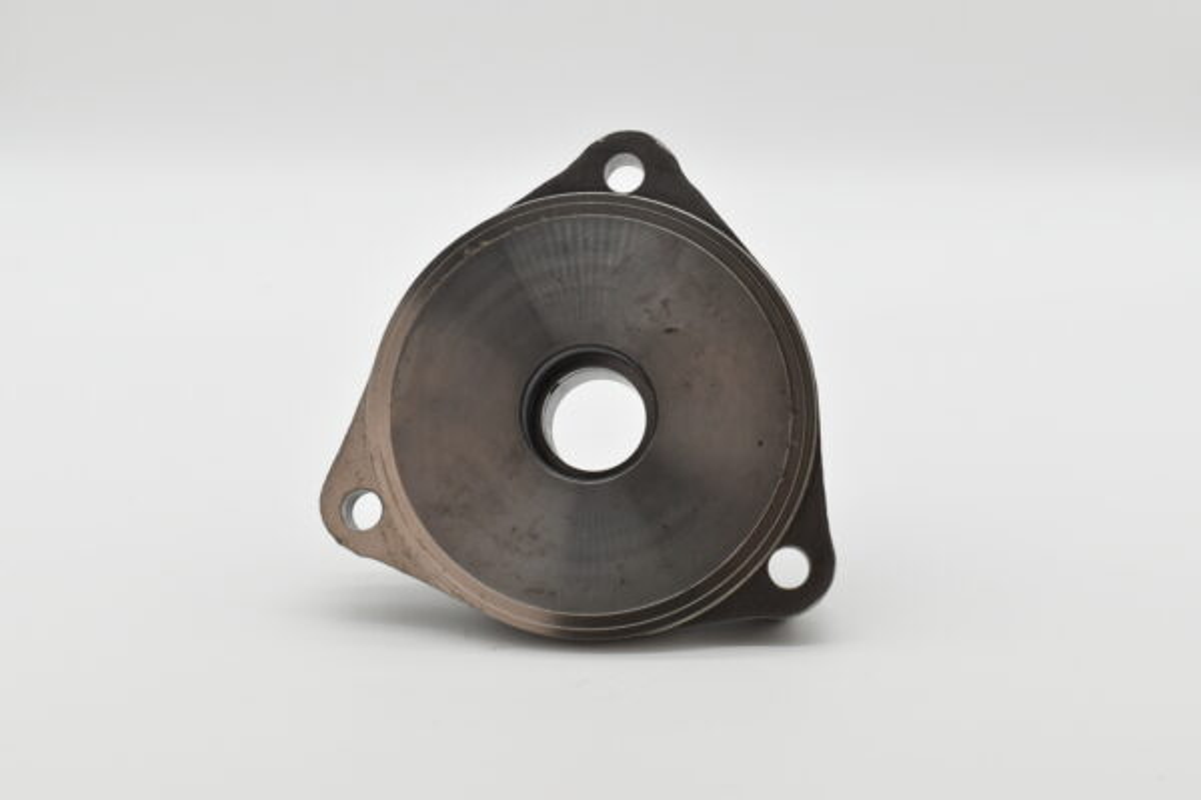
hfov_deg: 29.9
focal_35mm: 68
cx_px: 600
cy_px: 400
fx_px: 2252
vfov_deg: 20.2
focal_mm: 45
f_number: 8
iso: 1600
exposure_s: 1/1250
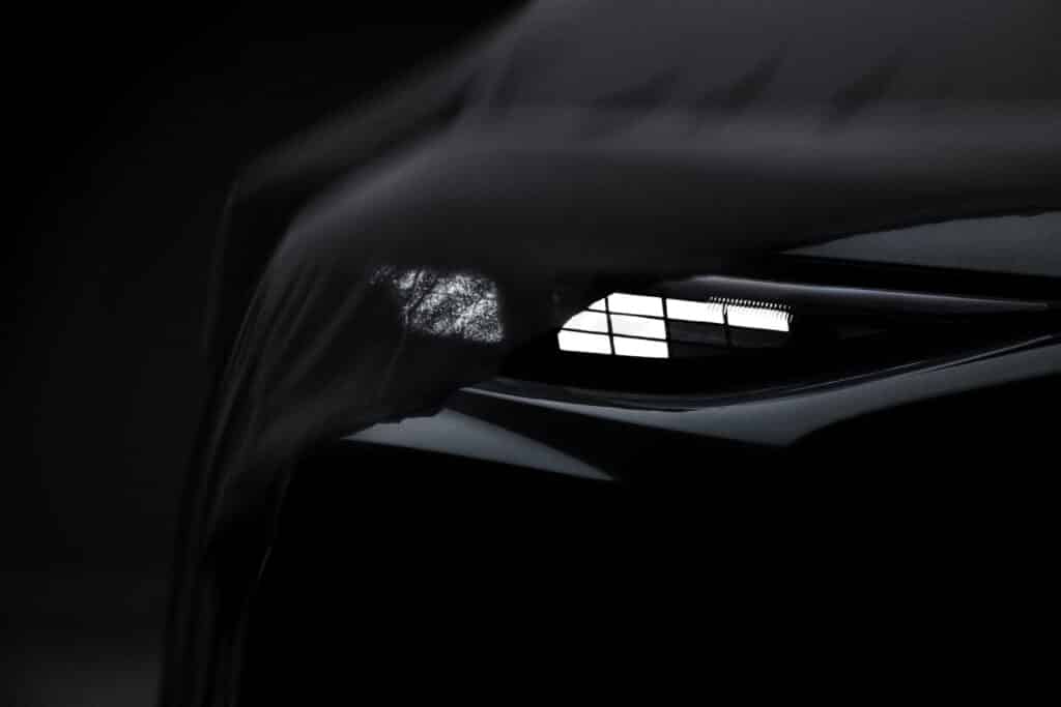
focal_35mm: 59
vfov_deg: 23.0
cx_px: 530
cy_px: 354
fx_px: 1739
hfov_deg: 33.9
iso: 32
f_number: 7.1
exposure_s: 2
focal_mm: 59
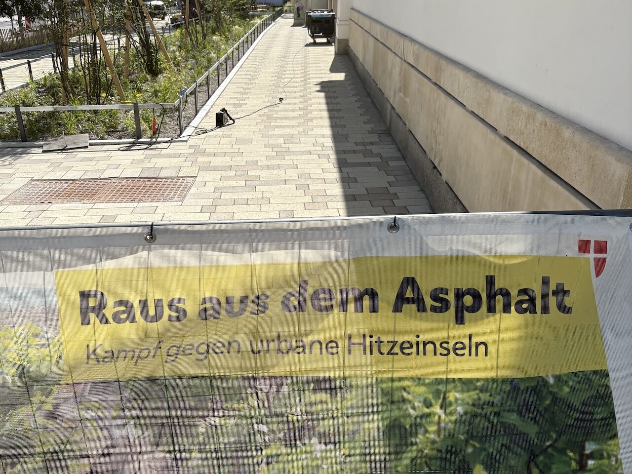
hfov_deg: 67.3
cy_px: 237
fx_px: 475
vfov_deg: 53.1
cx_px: 316
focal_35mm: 26
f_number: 1.6
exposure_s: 1/2985
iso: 50
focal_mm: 5.96
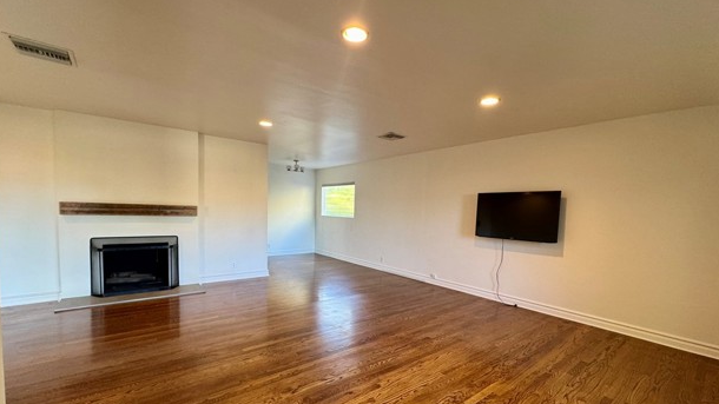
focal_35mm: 16
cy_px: 230
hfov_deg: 99.4
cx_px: 369
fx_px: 305
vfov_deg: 66.8
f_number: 2.2
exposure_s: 1/60
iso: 200
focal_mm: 2.22
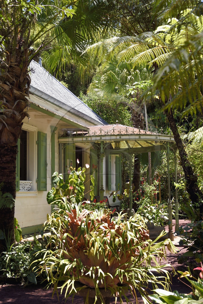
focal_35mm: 48
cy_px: 152
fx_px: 406
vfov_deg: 41.1
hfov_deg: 28.1
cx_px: 102
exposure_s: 1/160
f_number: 9
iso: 200
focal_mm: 48
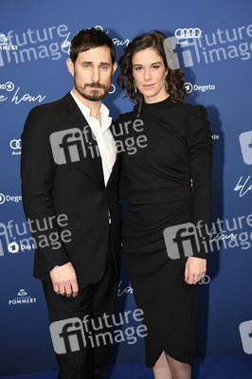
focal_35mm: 48
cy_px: 190
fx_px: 505
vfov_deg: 41.1
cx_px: 126
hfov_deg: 28.0
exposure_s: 1/320
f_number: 4
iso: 640
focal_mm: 48
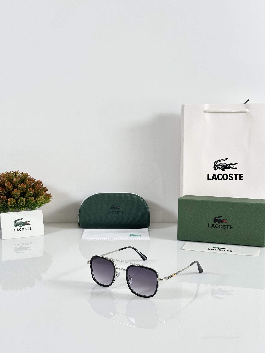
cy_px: 176
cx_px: 132
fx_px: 490
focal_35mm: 48
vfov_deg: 39.7
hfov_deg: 30.3
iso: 64
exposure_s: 1/121
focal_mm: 6.86
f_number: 1.78
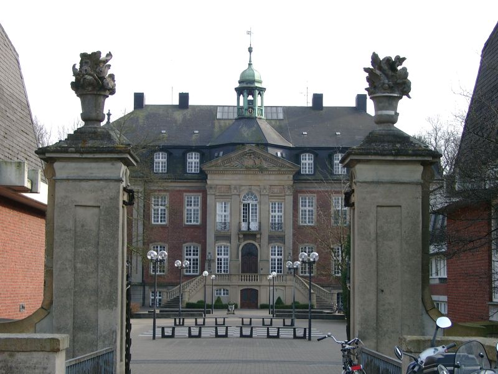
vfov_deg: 21.3
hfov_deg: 28.2
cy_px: 187
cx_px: 249
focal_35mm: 69
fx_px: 993
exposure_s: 1/246
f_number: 4
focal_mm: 14.22
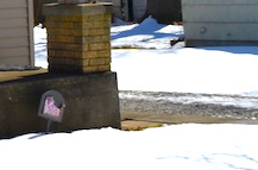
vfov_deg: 6.6
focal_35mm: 204
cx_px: -470
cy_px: -117
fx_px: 1456
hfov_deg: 8.7
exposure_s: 1/640
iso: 100
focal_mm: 23
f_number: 10
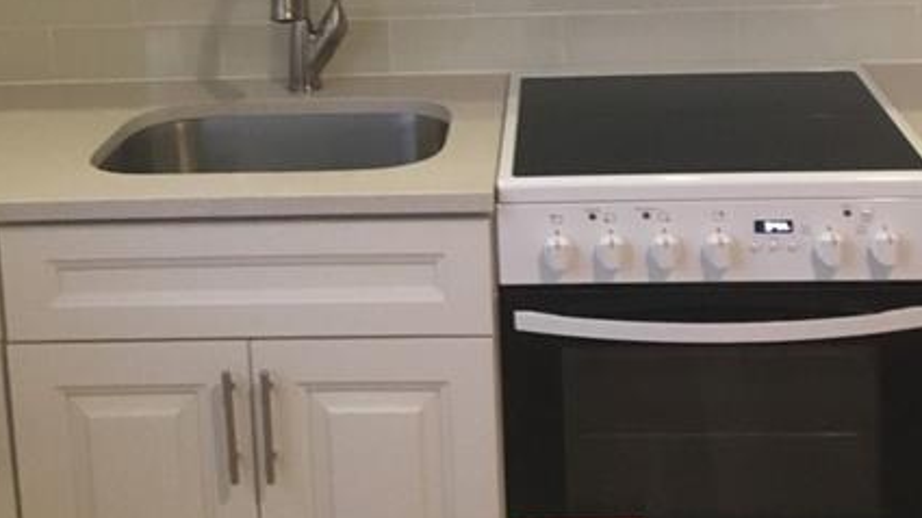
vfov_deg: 18.9
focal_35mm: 61
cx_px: 475
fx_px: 1491
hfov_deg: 34.4
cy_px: -50
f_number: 2.4
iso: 200
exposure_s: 1/24
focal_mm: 3.3
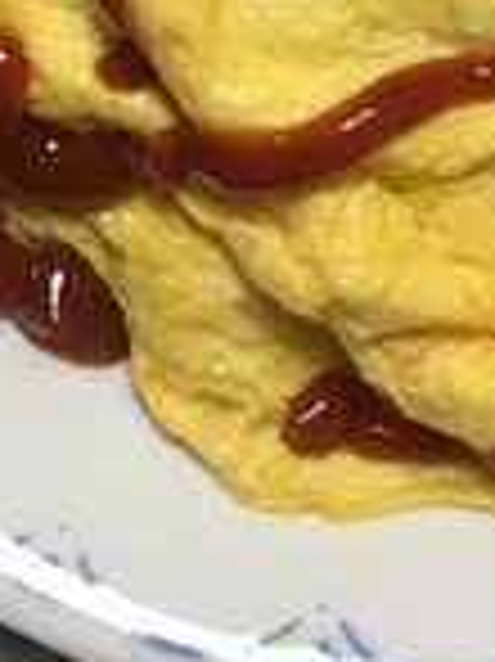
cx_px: 369
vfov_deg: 21.2
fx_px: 1661
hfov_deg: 16.9
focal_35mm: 87
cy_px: -99
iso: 40
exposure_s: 1/15
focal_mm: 4.15
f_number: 2.2
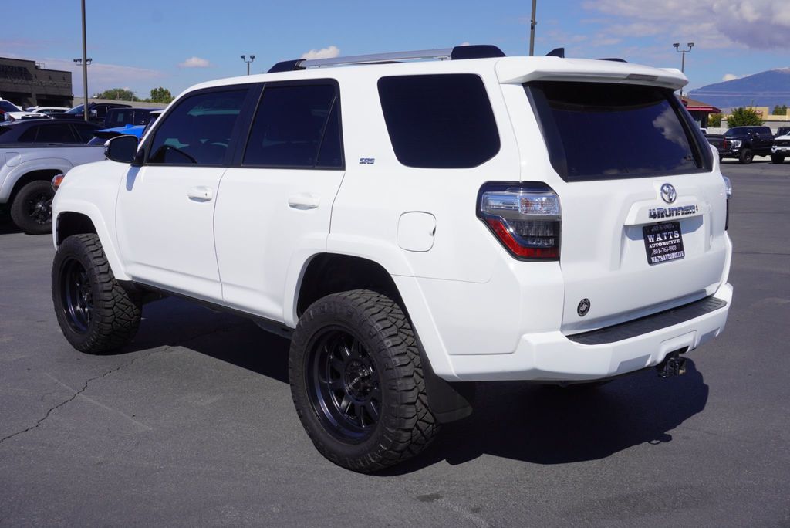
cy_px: 264
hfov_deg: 51.3
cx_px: 395
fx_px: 823
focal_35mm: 38
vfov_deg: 35.5
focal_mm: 25
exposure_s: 1/320
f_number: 11
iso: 100
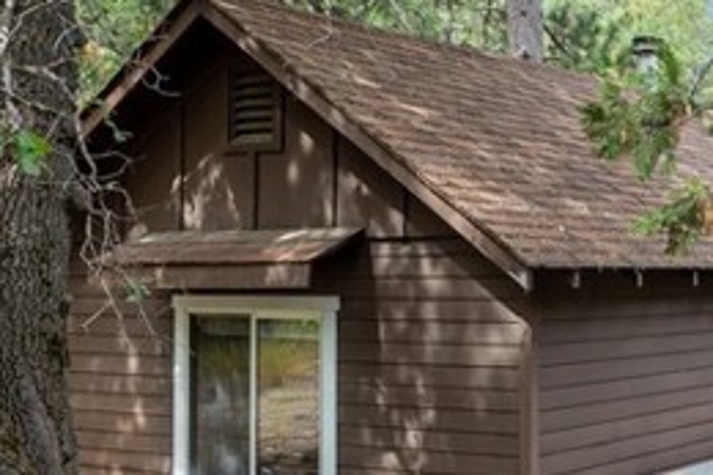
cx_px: 916
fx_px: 1247
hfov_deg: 27.1
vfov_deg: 21.5
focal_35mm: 63
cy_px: 257
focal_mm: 16
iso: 100
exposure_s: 1/15
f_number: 8
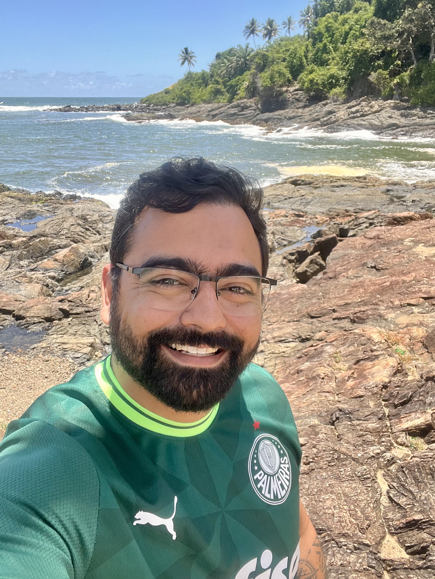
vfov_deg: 60.0
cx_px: 218
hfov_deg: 46.8
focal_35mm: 30
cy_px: 290
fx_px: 503
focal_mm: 2.71
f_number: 2.2
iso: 32
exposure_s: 1/264
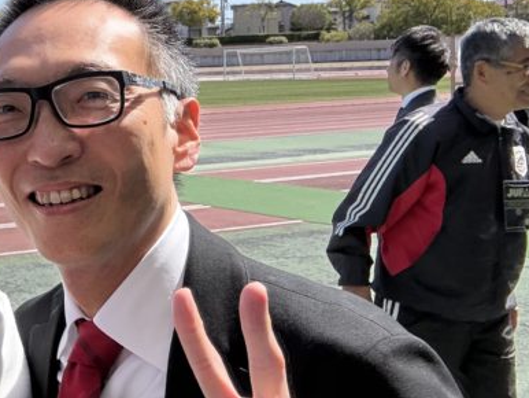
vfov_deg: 23.9
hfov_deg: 26.9
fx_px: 933
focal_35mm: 61
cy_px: 114
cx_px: -151
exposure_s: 1/964
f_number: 1.9
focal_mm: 2.69
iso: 40
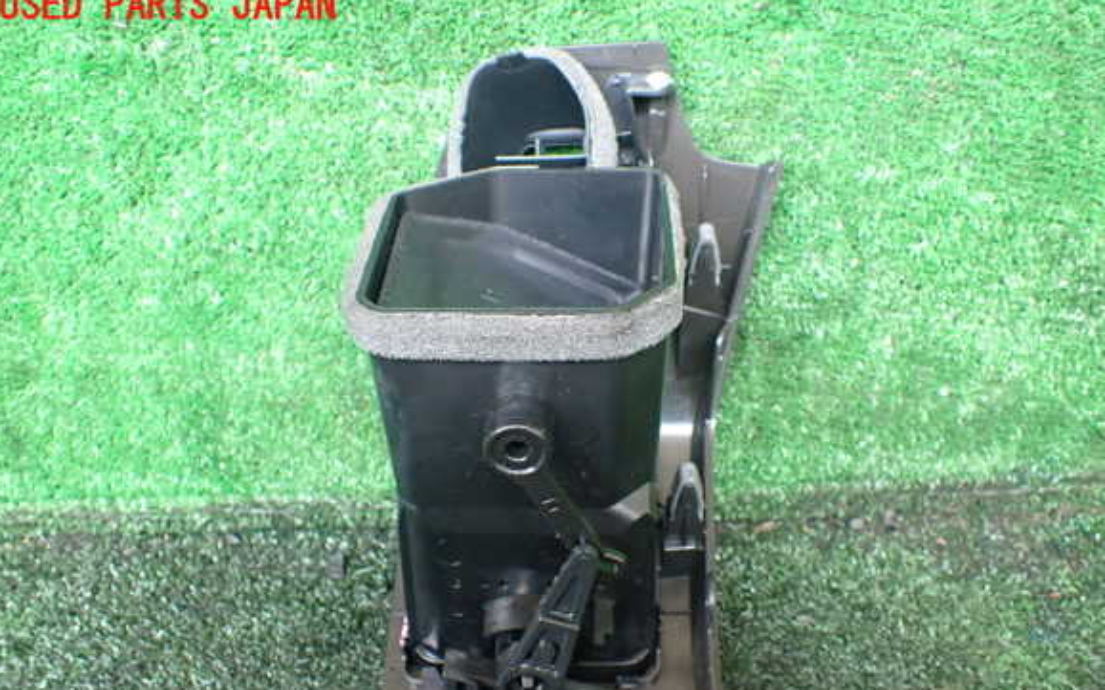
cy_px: 413
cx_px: 562
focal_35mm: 33
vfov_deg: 38.2
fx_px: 994
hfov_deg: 58.2
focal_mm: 5.4
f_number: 2.3
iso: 640
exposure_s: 1/125
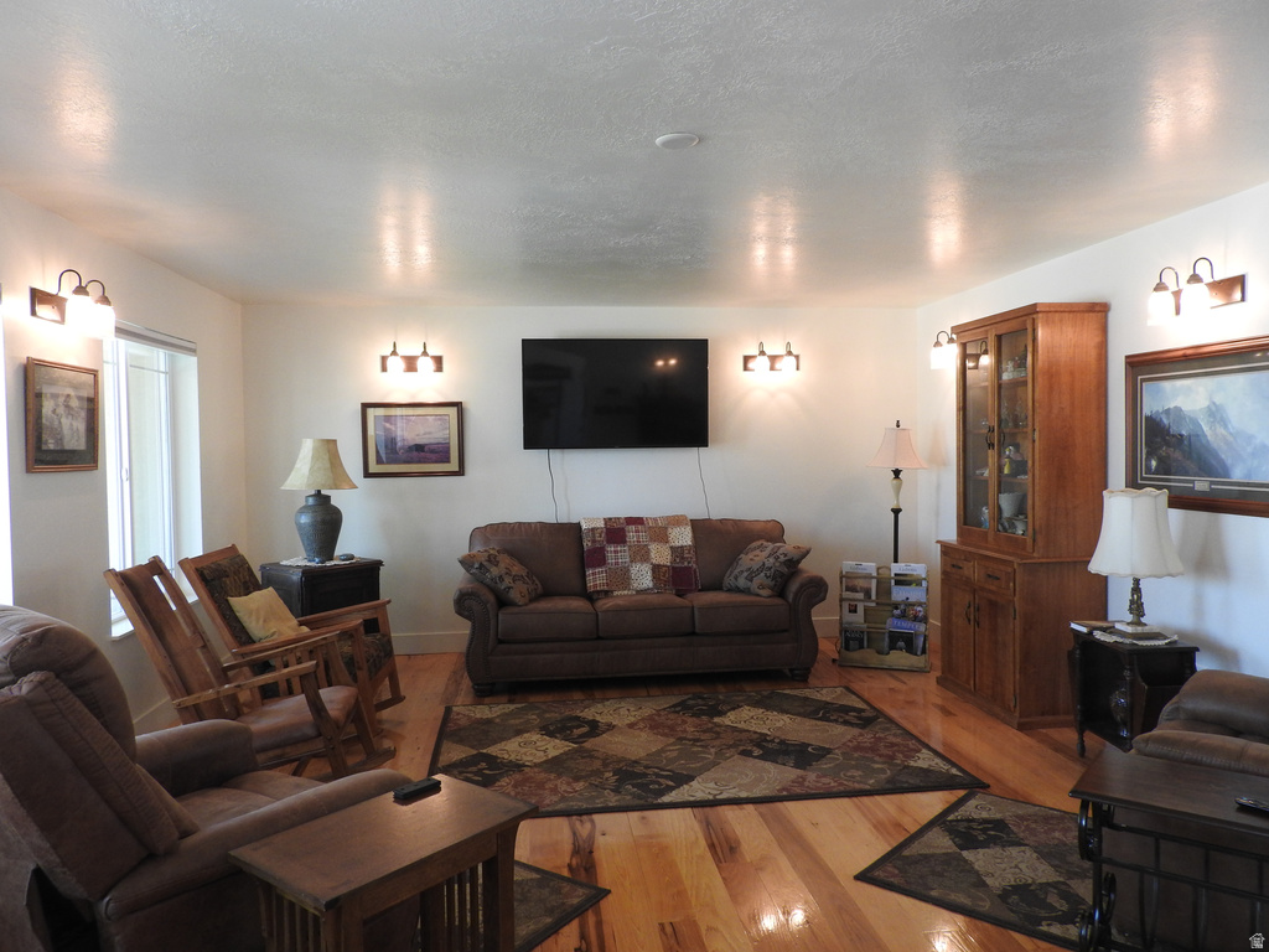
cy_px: 476
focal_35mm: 24
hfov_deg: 71.6
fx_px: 880
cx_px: 634
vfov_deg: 56.8
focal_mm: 4.3
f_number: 3.3
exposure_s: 1/30
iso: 220
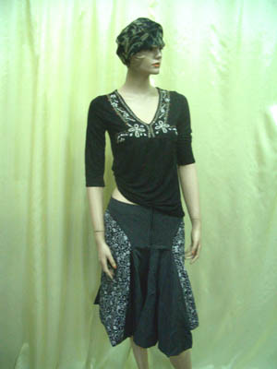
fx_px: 373
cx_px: 138
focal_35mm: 35
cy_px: 184
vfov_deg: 52.6
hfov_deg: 40.7
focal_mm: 5.8
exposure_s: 1/25
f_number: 2.6
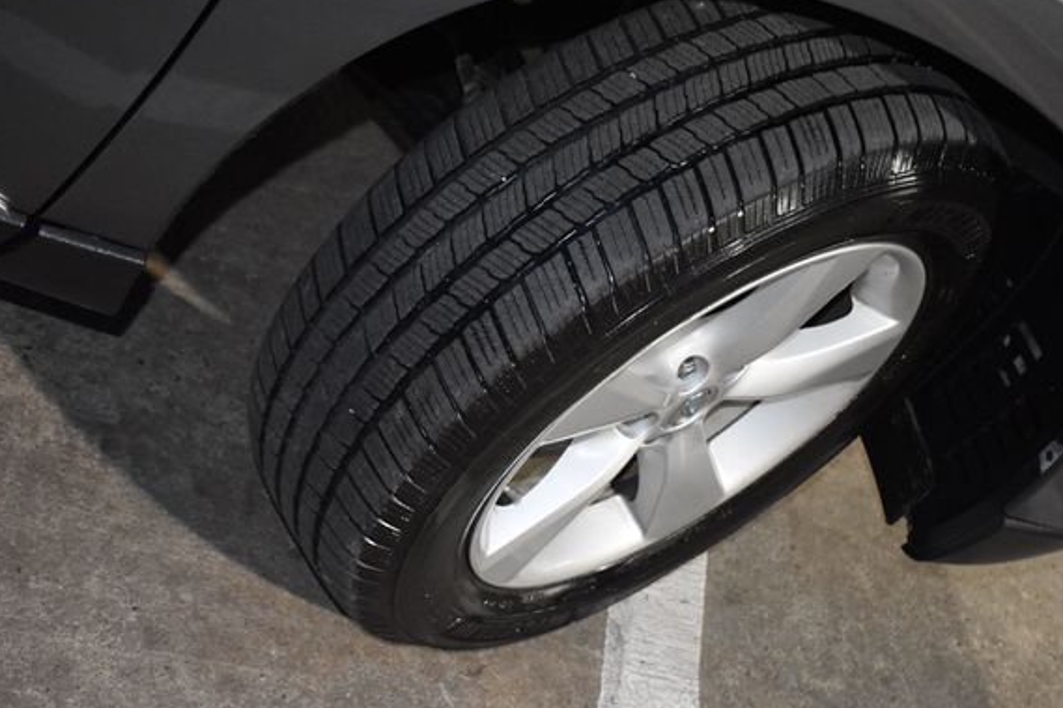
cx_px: 588
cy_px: 374
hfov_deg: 36.8
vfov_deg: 25.0
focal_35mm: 54
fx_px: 1594
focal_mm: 32
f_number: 4.5
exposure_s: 1/60
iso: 2500
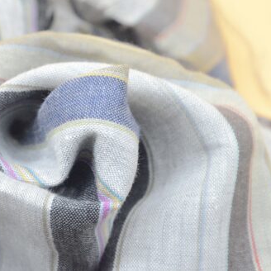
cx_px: 102
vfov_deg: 8.6
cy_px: 135
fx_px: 1804
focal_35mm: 204
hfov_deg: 8.6
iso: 5000
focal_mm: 105
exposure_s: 1/350
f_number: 9.5
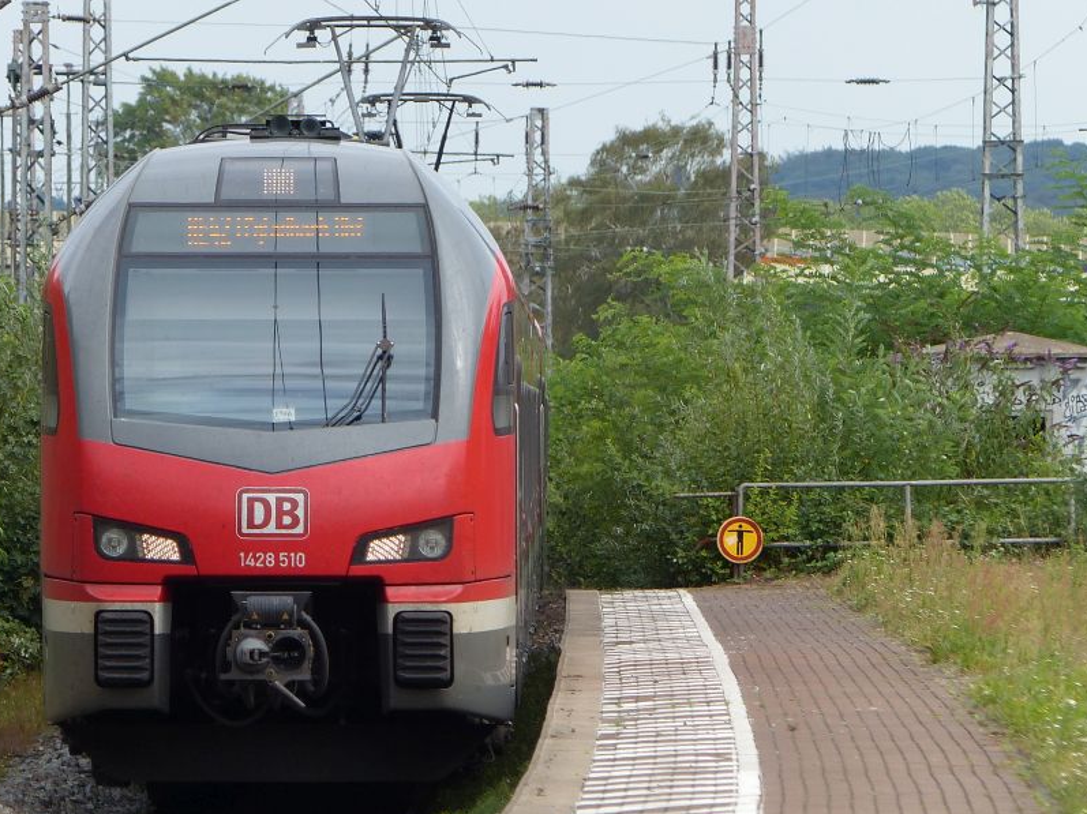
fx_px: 18205
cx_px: 277
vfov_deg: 2.6
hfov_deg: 3.4
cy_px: 263
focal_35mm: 580
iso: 100
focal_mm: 69.3
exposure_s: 1/500
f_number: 4
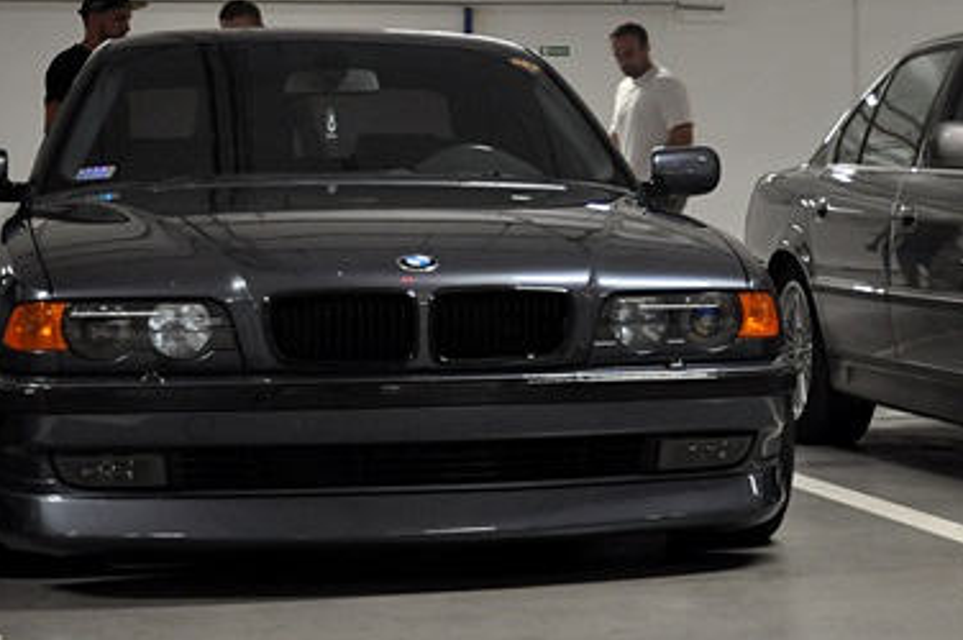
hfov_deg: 19.6
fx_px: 2726
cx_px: 891
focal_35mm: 102
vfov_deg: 13.4
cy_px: 280
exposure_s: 1/30
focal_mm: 32
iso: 1100
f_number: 4.2
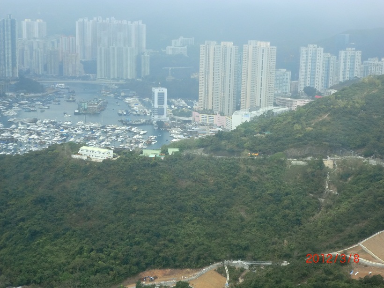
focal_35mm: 60
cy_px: 144
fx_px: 666
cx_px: 192
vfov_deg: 24.4
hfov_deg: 32.2
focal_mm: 10.81
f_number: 3.9
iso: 50
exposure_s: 1/320
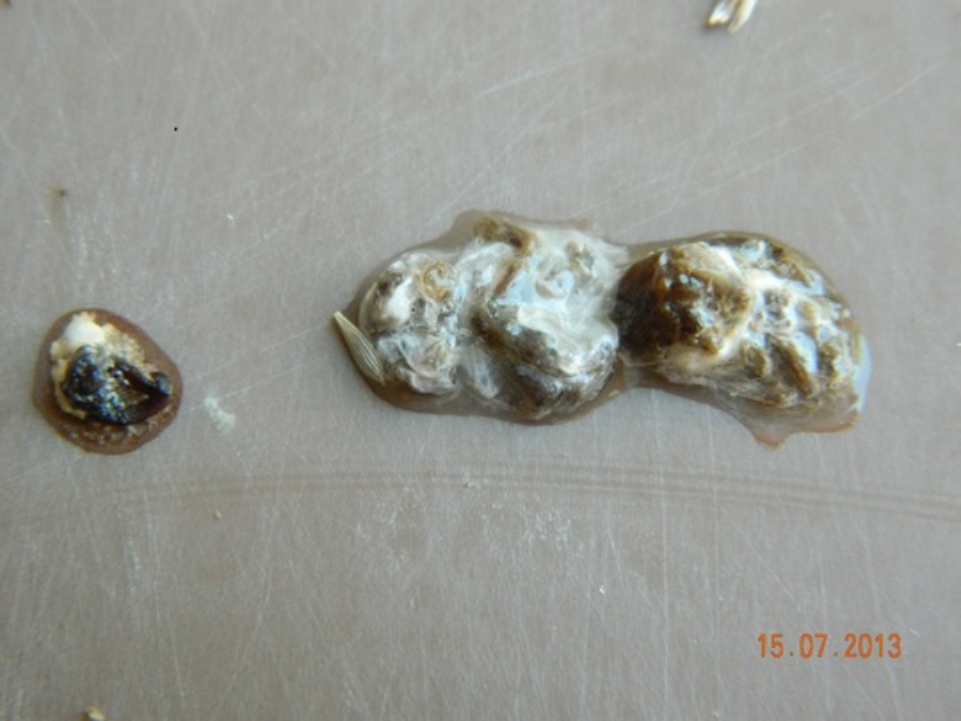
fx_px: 2859
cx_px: 480
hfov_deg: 19.1
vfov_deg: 14.4
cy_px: 360
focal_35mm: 103
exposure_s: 1/60
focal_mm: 18.6
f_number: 4.5
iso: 400
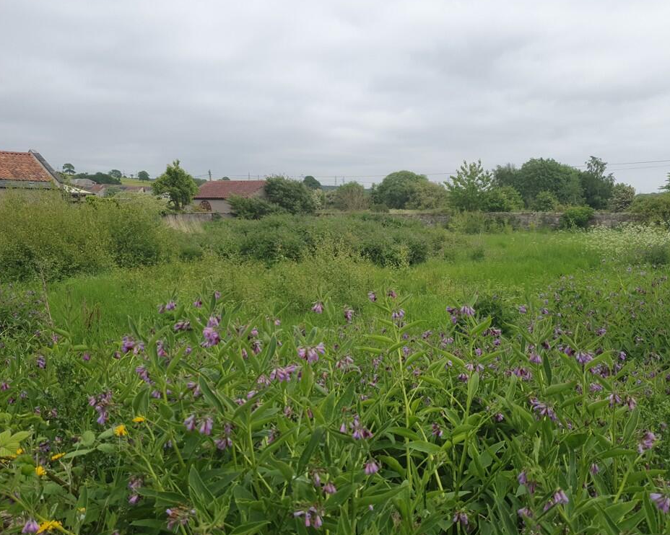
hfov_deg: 62.1
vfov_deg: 51.5
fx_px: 555
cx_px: 363
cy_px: 268
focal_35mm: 28
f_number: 1.5
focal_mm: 4.32
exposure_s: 1/2865
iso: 50
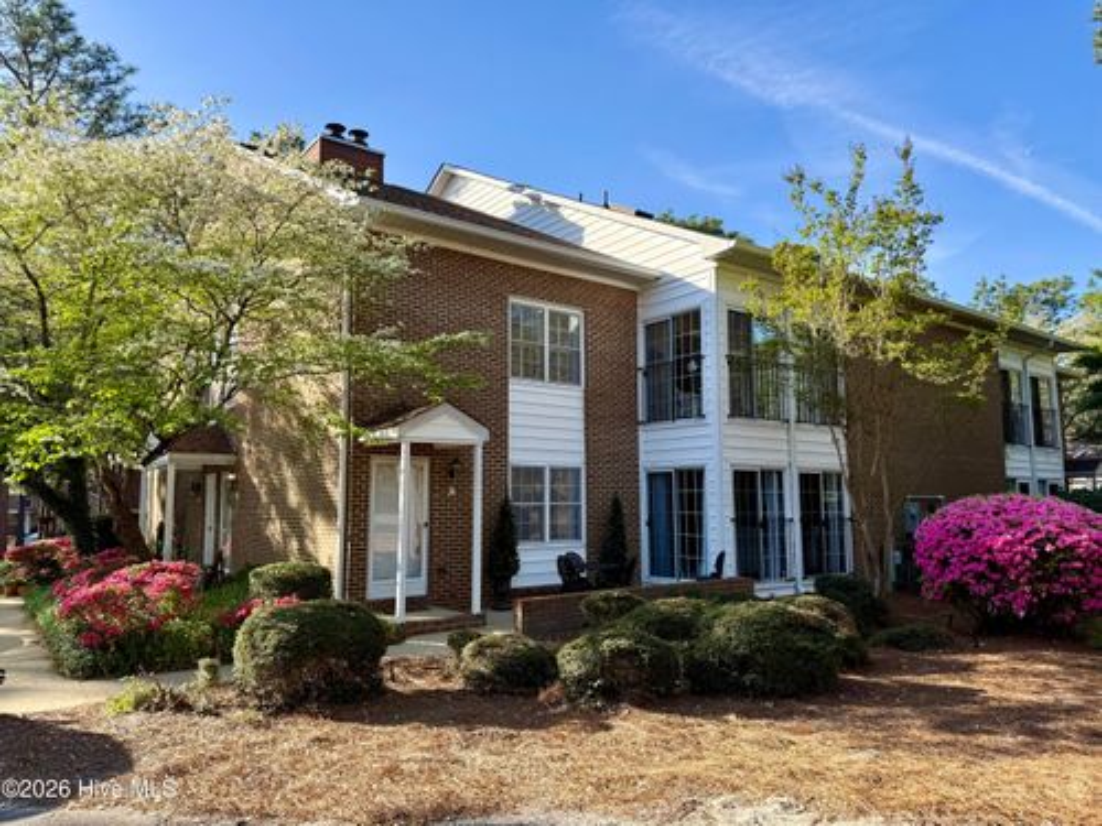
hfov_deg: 71.6
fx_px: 764
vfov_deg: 56.8
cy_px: 413
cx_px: 551
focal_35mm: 24
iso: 80
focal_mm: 6.76
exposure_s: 1/1410
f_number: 1.78
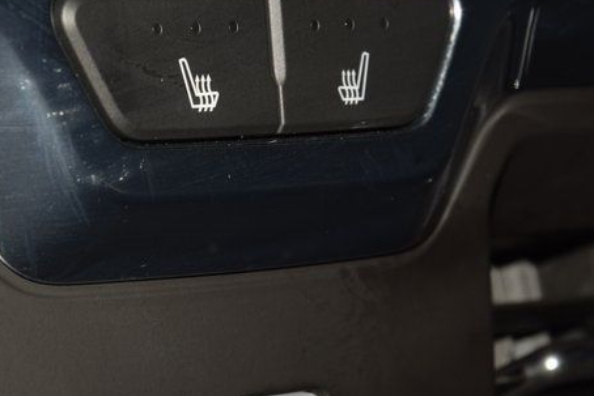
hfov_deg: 8.7
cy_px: 96
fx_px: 3912
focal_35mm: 237
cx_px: 203
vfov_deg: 5.8
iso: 100
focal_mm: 70
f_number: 8
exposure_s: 1/125
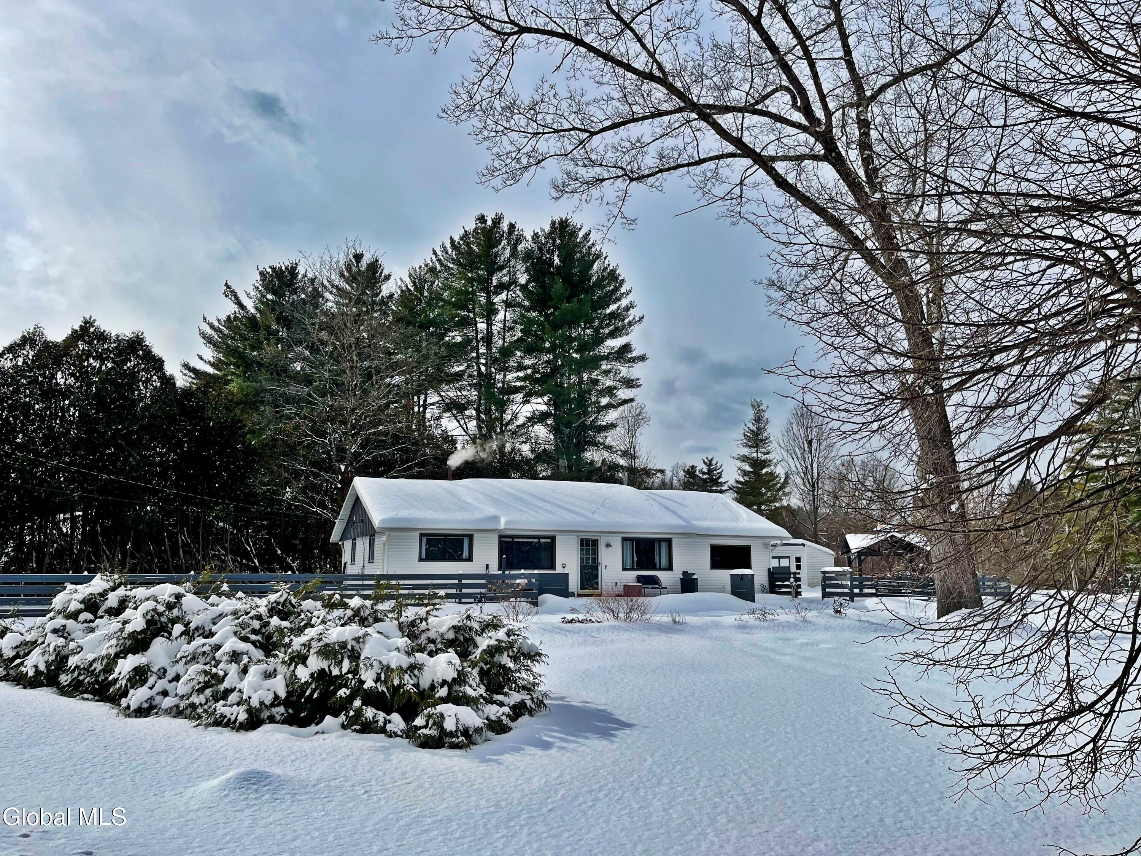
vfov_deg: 53.1
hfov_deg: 67.3
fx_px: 857
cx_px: 570
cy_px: 428
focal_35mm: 26
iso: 50
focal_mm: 5.1
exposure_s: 1/8403
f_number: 1.6
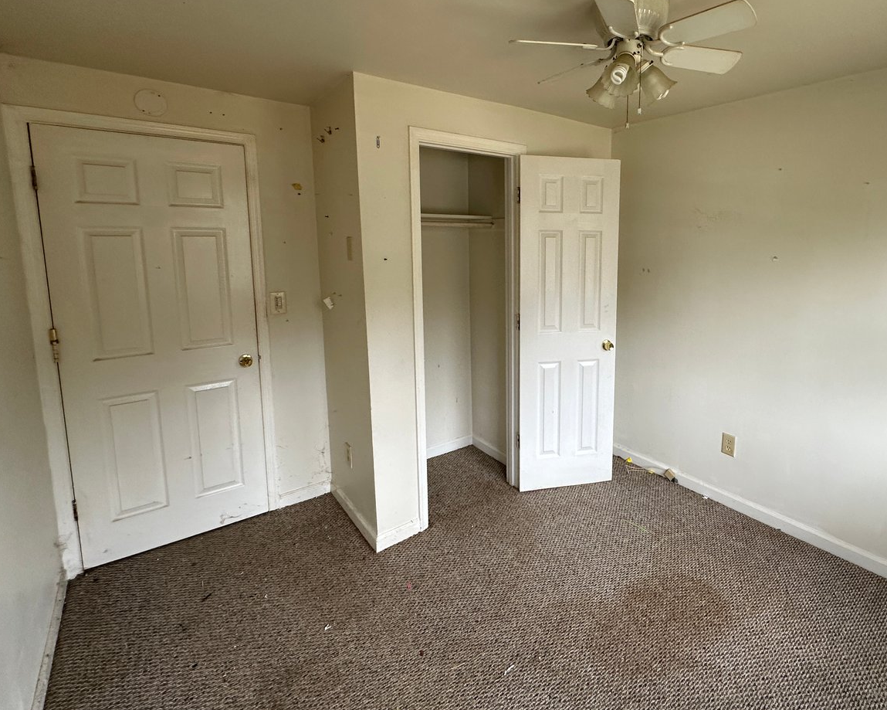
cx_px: 538
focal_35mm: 18
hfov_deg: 85.2
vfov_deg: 73.2
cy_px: 294
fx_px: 472
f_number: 2.2
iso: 125
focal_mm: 2.22
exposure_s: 1/99
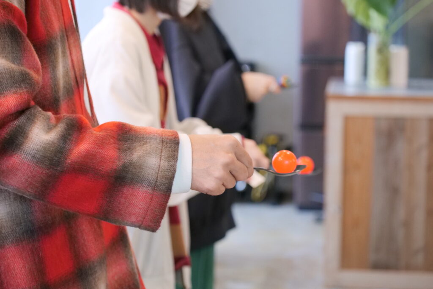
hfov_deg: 20.2
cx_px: 216
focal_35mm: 101
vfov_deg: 13.5
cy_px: 144
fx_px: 1214
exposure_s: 1/80
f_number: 2.8
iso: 2000
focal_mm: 49
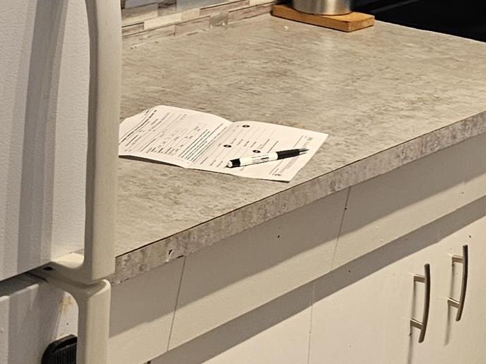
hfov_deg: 19.1
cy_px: 82
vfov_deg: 14.3
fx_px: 1446
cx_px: 191
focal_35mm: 103
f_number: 1.8
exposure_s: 1/120
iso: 160
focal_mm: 5.4
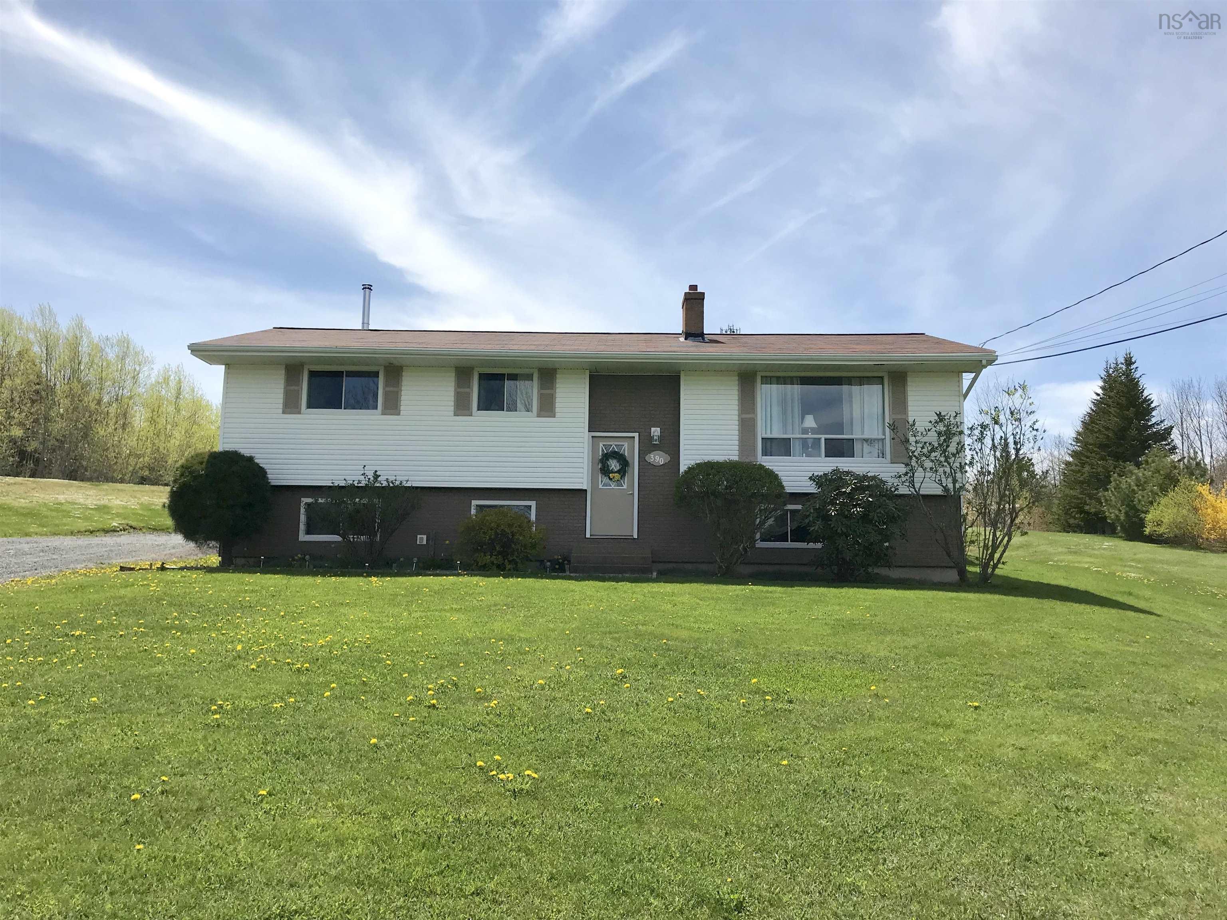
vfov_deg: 49.7
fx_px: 992
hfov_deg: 63.4
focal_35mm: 28
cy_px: 460
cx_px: 614
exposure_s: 1/3300
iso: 20
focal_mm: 3.99
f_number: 1.8
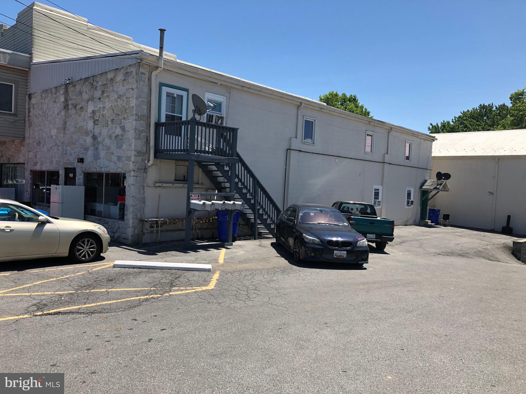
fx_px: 425
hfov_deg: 63.4
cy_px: 197
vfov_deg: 49.7
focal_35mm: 28
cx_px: 263
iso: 20
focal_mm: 3.99
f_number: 1.8
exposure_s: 1/1715
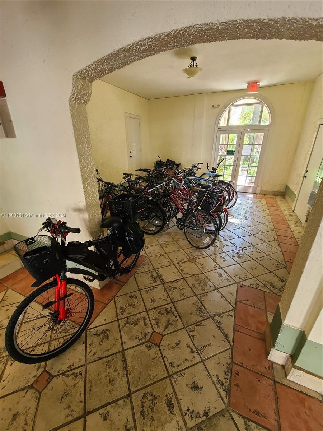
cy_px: 216
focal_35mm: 13
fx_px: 162
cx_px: 162
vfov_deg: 106.2
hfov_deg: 89.9
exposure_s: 1/59
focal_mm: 2.2
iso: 320
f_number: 2.2
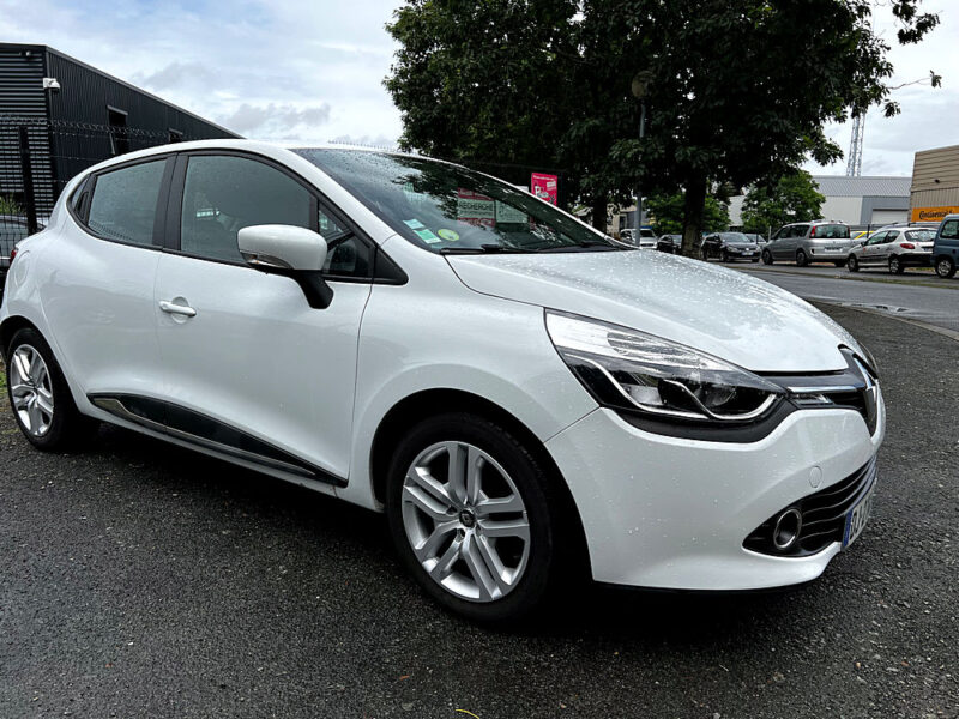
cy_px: 360
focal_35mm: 26
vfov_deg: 53.1
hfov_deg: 67.3
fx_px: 720
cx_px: 480
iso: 50
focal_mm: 5.7
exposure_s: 1/4444
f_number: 1.5
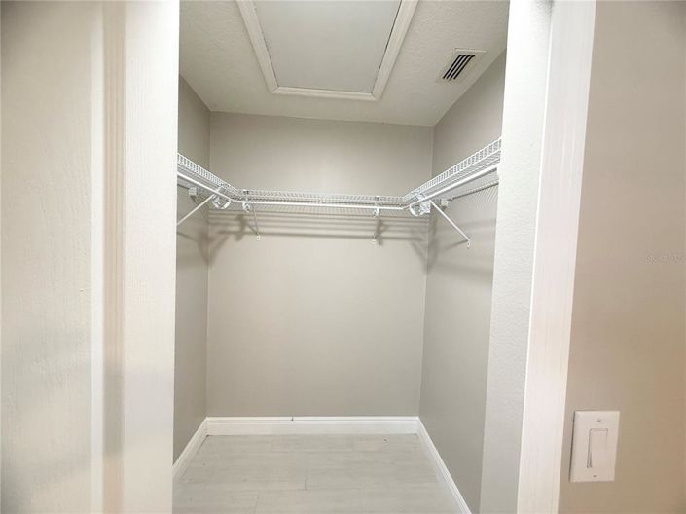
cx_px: 343
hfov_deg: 102.1
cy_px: 257
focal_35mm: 14
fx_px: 277
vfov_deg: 85.6
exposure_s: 1/60
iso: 250
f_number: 2.2
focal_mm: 2.22
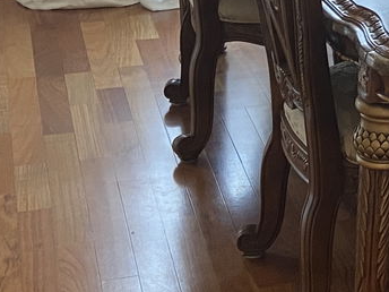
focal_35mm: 121
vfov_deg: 11.8
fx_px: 1360
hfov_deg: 14.8
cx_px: 638
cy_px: -113
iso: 100
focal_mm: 4.25
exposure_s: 1/60
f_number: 1.8
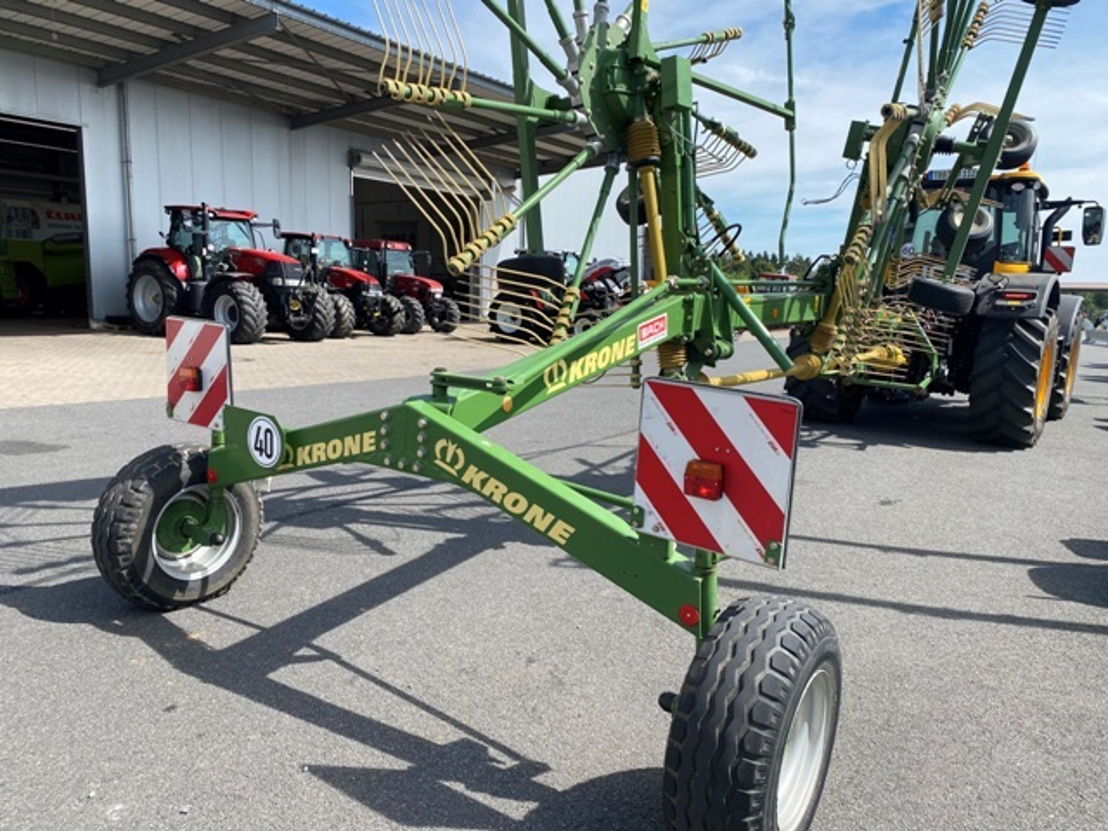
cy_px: 416
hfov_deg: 67.3
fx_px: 832
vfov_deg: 53.1
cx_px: 554
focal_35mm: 26
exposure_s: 1/1898
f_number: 1.8
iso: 32
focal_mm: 4.25
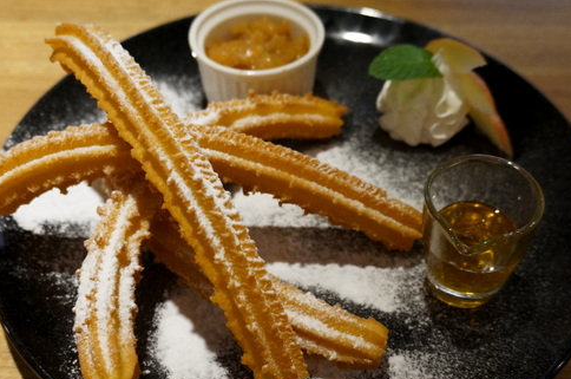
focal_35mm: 42
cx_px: 281
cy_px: 231
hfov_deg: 46.8
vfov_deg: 31.9
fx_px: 660
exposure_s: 1/60
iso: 2000
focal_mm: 21
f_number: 4
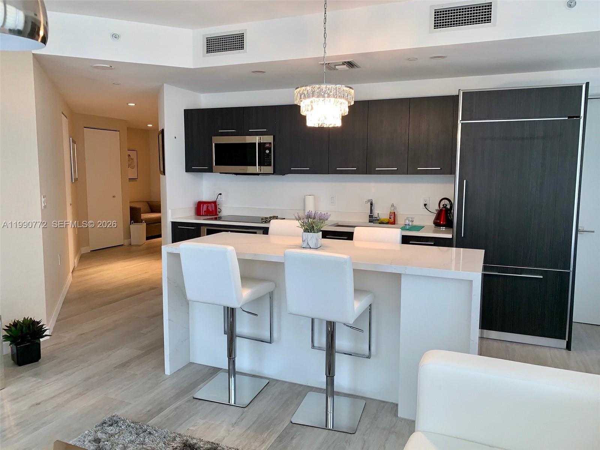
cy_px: 225
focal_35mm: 26
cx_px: 300
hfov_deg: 67.3
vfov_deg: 53.1
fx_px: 451
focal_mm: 4.25
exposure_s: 1/28
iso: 32
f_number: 1.8
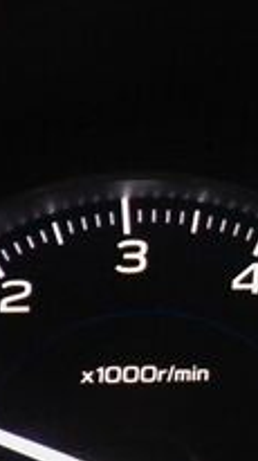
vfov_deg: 3.0
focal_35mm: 712
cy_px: 290
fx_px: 8677
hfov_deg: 1.7
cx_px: 541
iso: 11400
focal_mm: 112
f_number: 5.6
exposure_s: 1/60
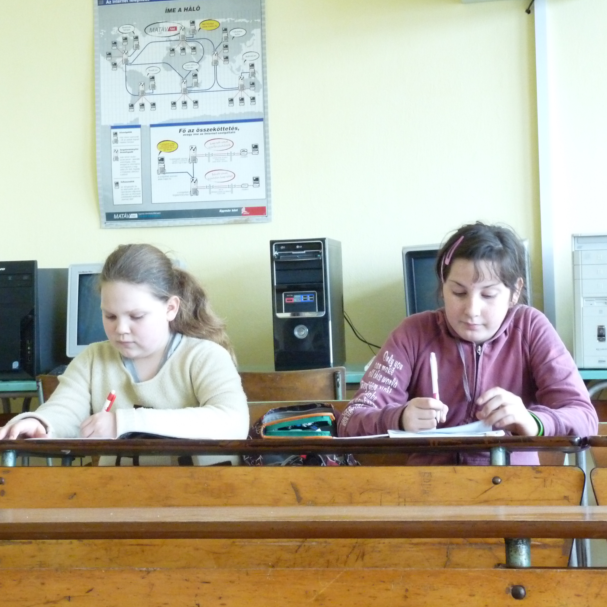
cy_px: 303
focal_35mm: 63
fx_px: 1250
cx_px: 298
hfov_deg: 27.3
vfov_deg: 27.3
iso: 800
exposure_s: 1/15
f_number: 3.2
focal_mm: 9.5
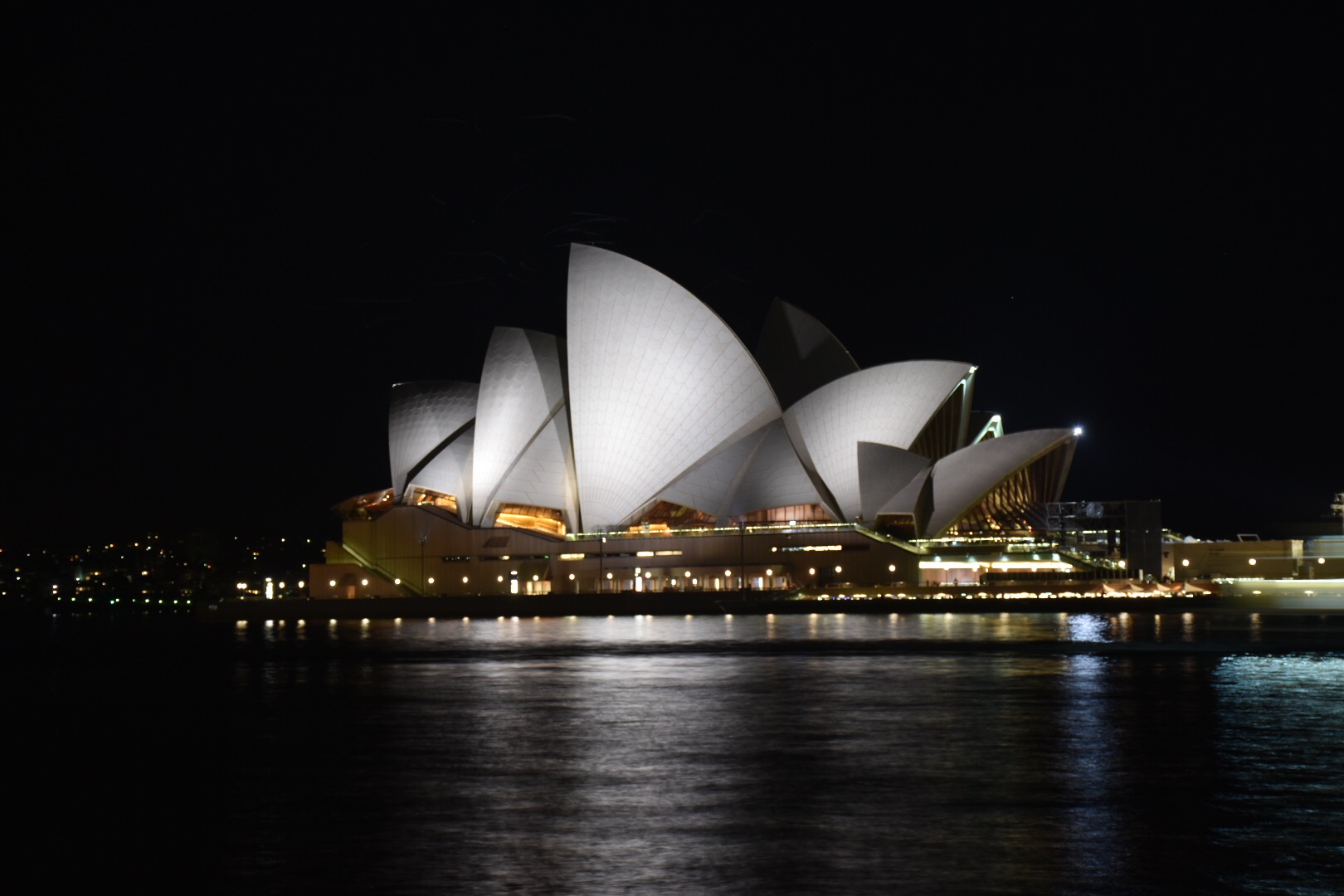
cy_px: 448
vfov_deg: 17.5
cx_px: 672
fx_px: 2912
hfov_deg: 26.0
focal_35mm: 78
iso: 200
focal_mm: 52
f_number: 4.8
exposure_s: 2
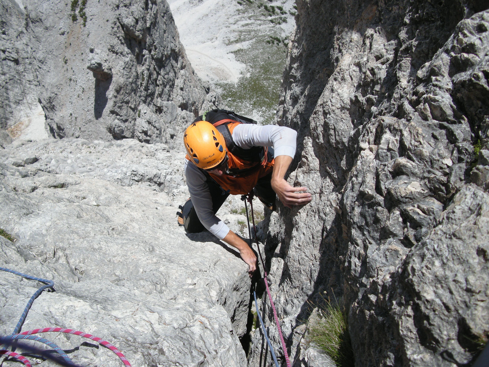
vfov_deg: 38.7
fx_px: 523
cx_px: 244
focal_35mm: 37
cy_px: 184
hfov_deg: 50.1
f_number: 8
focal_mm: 7.9
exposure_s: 1/196
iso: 64
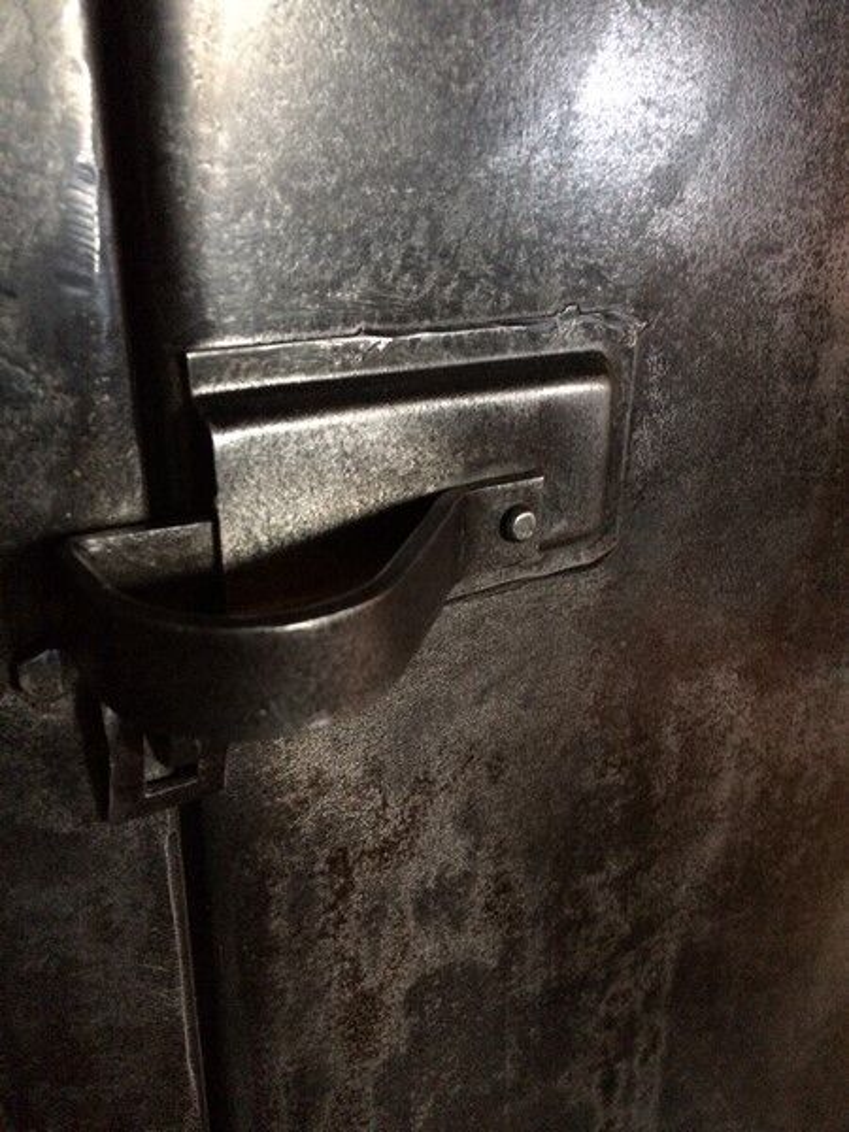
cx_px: 424
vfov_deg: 61.7
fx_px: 948
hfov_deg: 48.2
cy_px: 566
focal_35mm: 29
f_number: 2.2
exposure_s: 1/17
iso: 400
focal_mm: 4.15
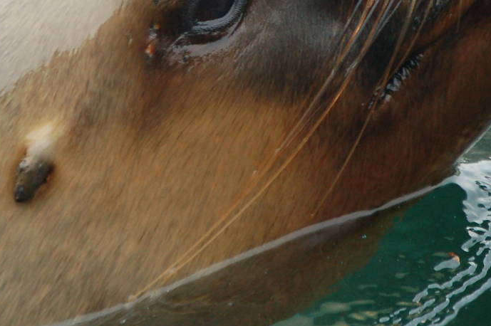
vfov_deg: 2.0
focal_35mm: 697
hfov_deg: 3.0
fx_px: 9497
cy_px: 60
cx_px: 207
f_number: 5.6
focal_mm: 200
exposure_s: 1/500
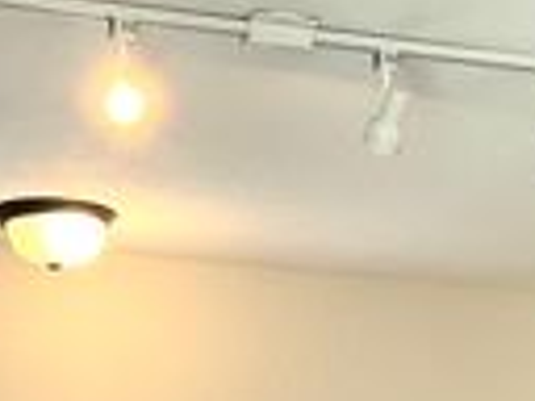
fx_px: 2272
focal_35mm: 147
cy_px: 1005
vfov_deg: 9.0
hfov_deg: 13.4
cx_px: 418
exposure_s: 1/60
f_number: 1.8
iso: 40
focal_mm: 3
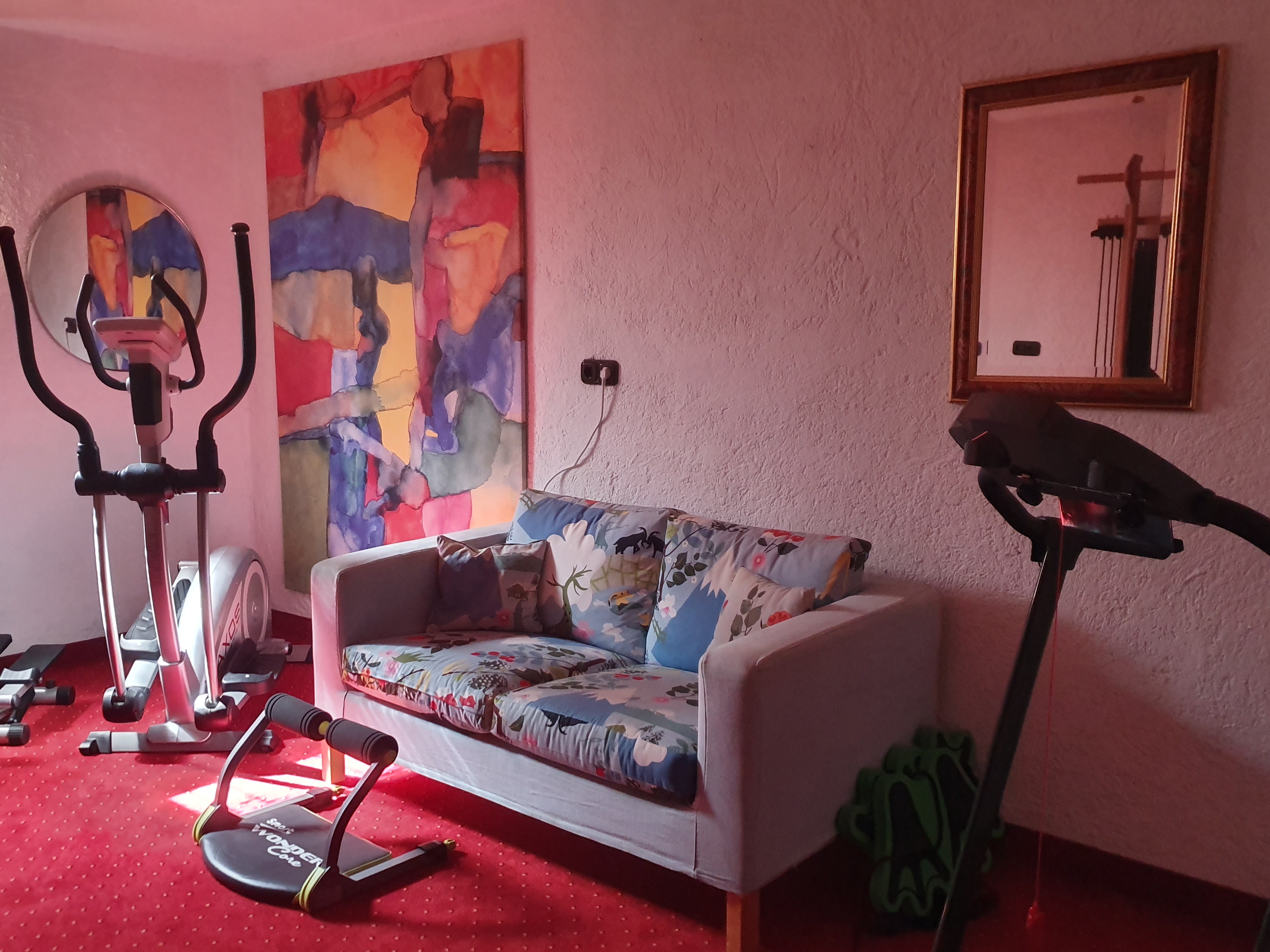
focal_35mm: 31
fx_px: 1137
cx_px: 577
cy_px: 514
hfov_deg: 58.3
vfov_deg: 45.4
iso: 500
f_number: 1.5
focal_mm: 4.32
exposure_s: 1/50
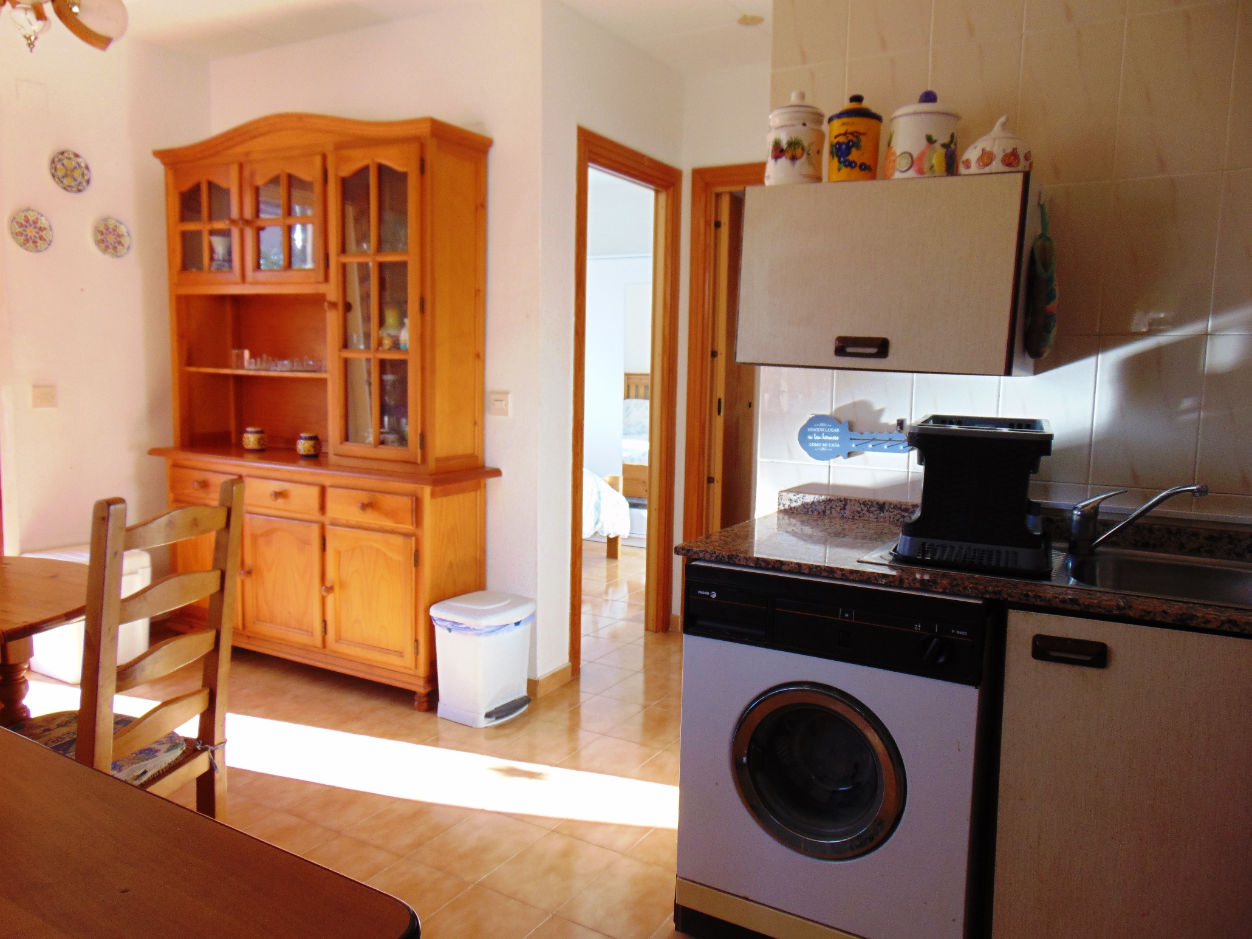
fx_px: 904
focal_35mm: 25
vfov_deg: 54.9
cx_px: 626
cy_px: 470
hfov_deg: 69.4
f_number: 3
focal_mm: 4.5
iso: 80
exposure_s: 1/60
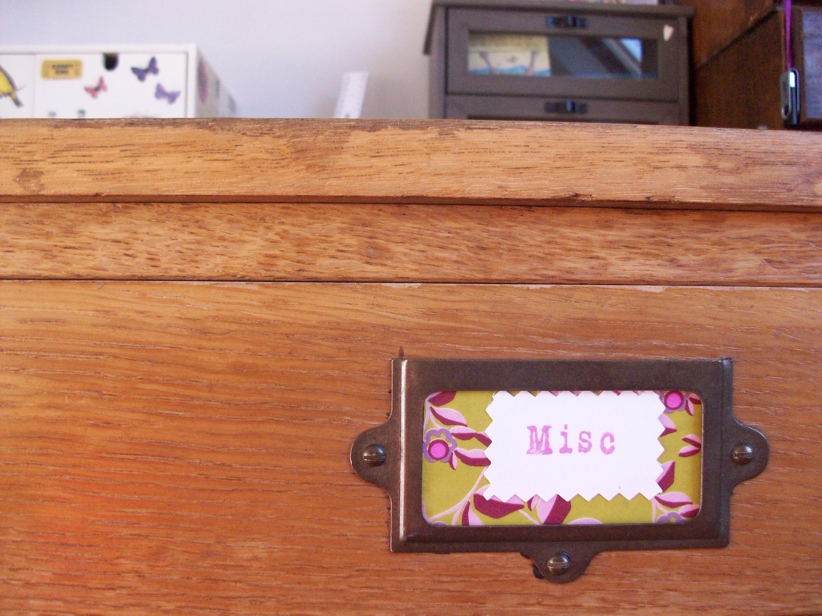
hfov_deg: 54.0
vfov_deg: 41.8
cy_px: 308
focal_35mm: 34
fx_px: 807
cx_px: 411
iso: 202
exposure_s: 1/128
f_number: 2.8
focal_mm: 5.7
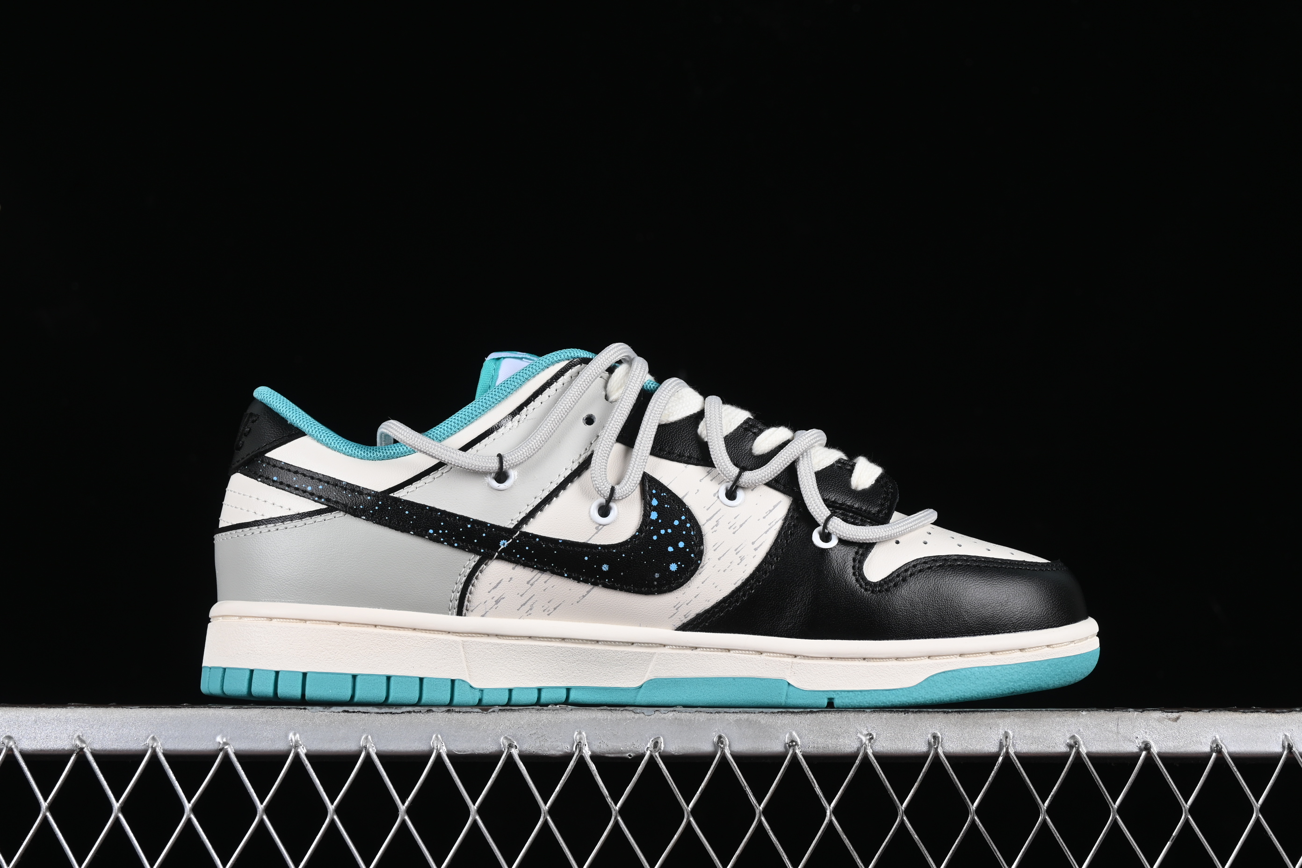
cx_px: 651
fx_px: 2712
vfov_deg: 18.2
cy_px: 434
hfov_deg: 27.0
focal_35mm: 75
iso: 160
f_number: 8
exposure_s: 1/80
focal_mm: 50
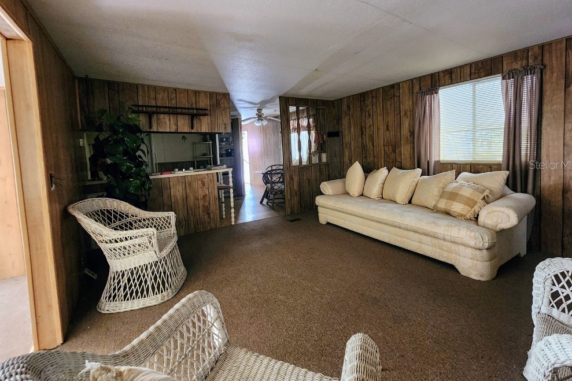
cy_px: 164
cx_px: 287
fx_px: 222
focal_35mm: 14
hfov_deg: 104.3
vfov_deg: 80.7
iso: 640
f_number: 2.2
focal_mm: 2.2
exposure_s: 1/24
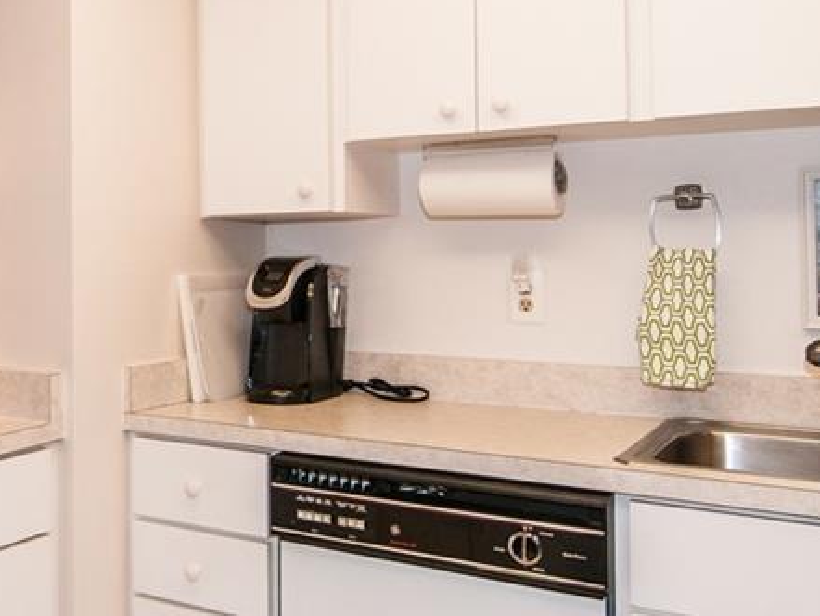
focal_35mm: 40
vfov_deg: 35.6
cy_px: 207
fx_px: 948
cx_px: 135
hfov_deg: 44.0
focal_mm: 12
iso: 200
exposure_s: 1/10
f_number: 11
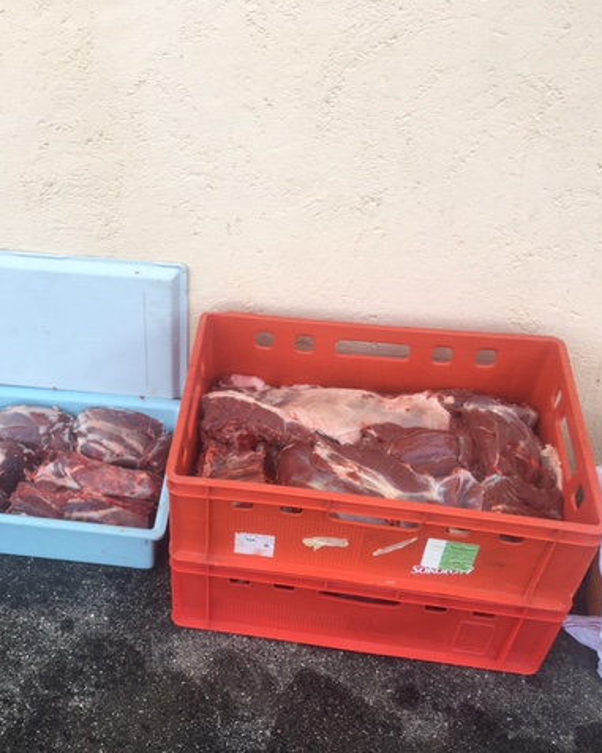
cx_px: 177
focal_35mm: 38
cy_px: 376
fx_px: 847
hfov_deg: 38.4
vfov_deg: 48.0
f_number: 2.2
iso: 32
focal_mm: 4.15
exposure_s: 1/100
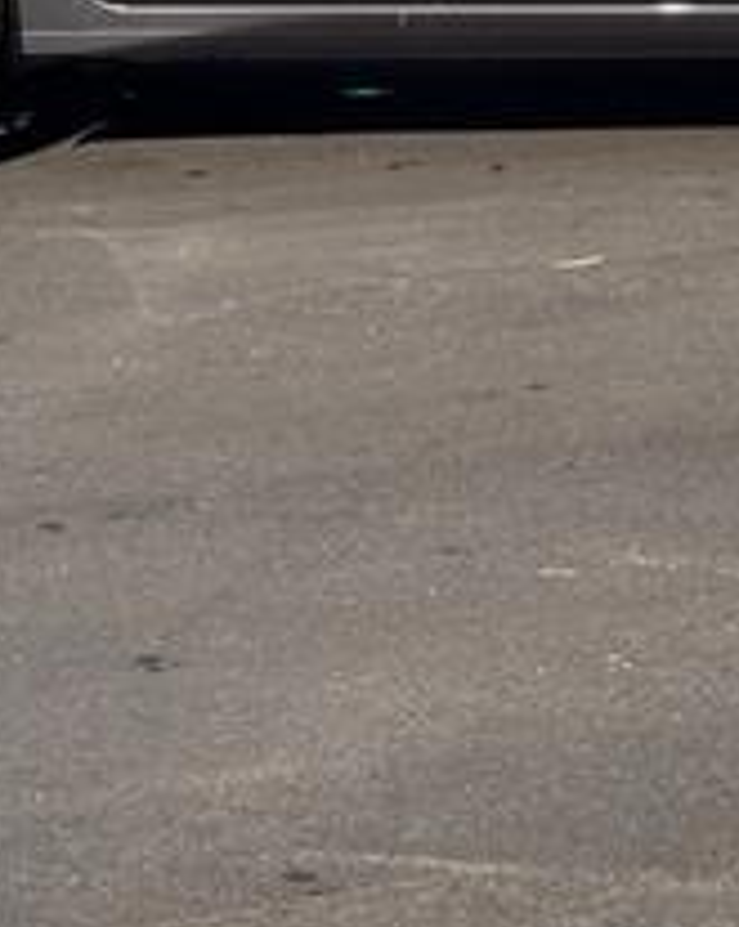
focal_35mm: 145
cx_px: 609
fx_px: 3973
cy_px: -116
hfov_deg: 10.6
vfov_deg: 13.0
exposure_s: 1/4608
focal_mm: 6.76
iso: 64
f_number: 1.78
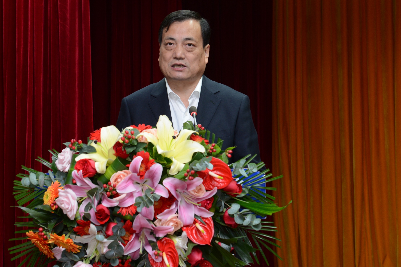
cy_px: 87
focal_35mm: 97
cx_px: 184
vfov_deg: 14.1
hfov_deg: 21.0
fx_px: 1081
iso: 1000
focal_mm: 70
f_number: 7.1
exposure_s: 1/60
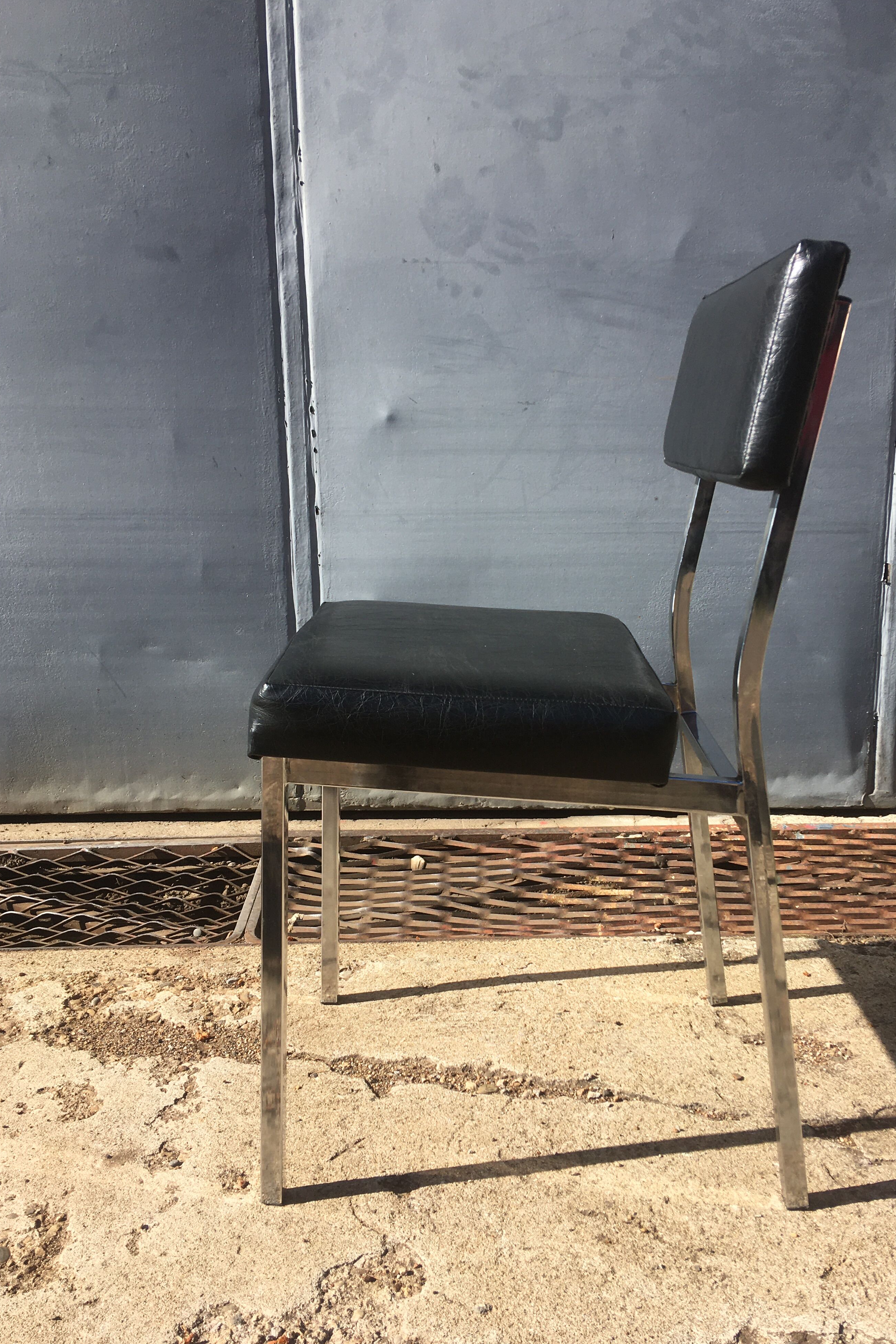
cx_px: 486
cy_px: 664
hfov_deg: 42.3
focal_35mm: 31
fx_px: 1157
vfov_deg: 60.3
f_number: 2.2
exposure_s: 1/999
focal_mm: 4.15
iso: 25
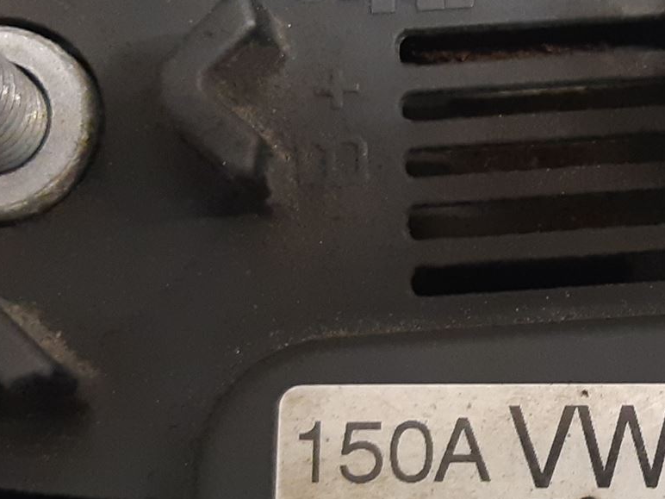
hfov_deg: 26.5
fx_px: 1326
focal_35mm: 69
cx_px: 684
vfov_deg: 21.3
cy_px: 310
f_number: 1.7
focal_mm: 3.93
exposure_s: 1/33
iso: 250
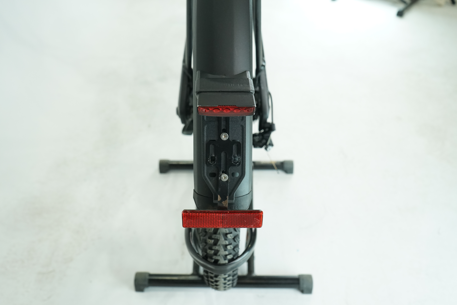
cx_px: 228
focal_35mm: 32
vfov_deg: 41.1
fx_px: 406
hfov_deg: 58.7
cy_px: 152
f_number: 5.6
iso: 1600
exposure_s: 1/200
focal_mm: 32
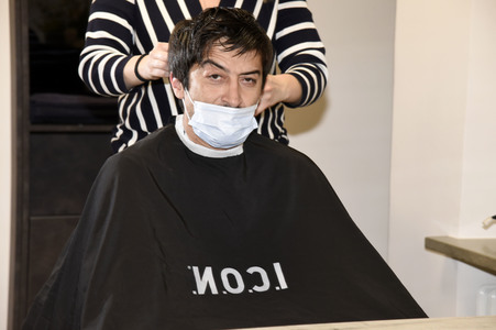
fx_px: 1652
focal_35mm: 120
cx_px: 248
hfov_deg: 17.1
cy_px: 165
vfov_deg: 11.4
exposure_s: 1/125
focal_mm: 120
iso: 1600
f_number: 6.3
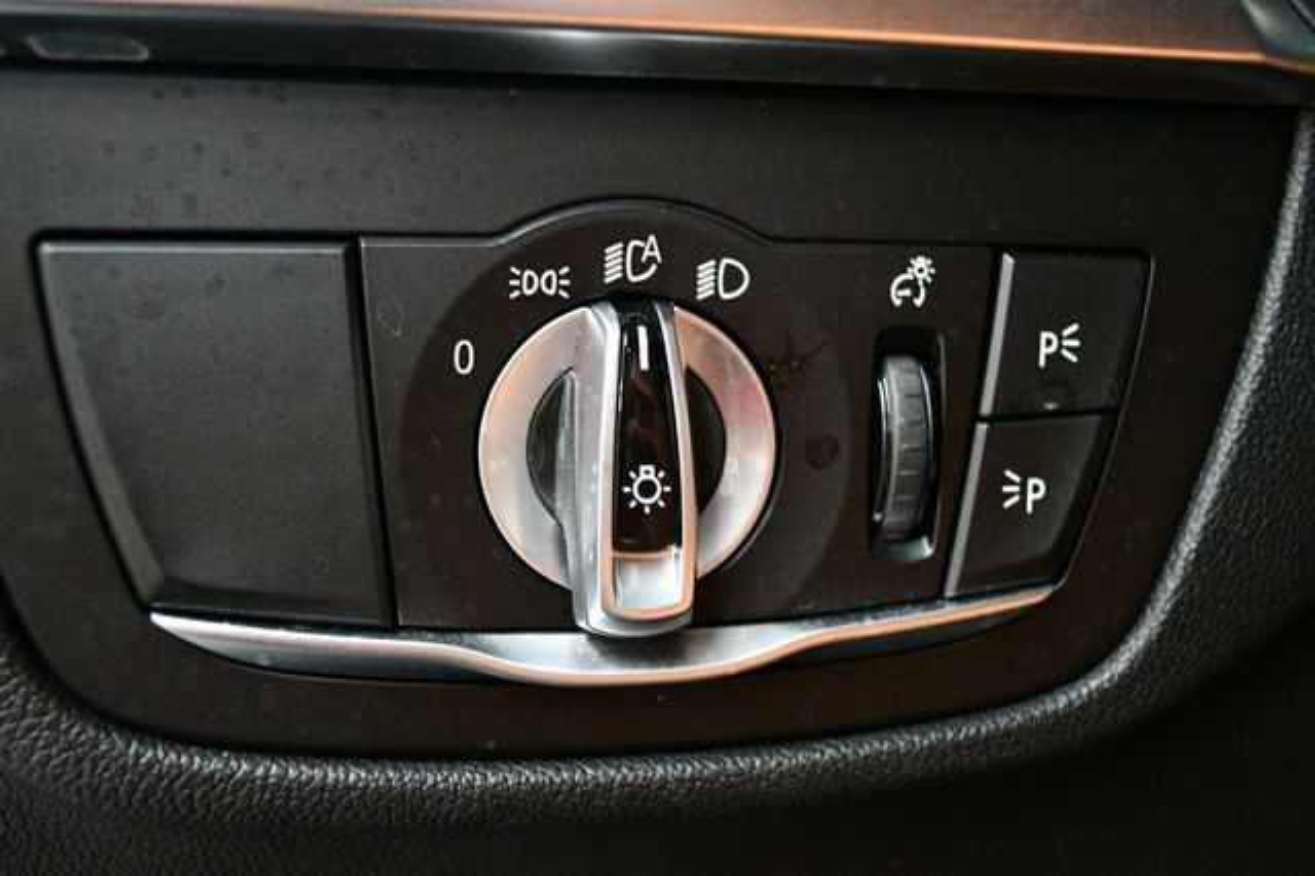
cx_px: 658
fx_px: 1533
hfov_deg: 46.4
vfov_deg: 31.9
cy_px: 438
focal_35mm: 42
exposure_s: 1/60
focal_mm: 28
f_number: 4.5
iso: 11400
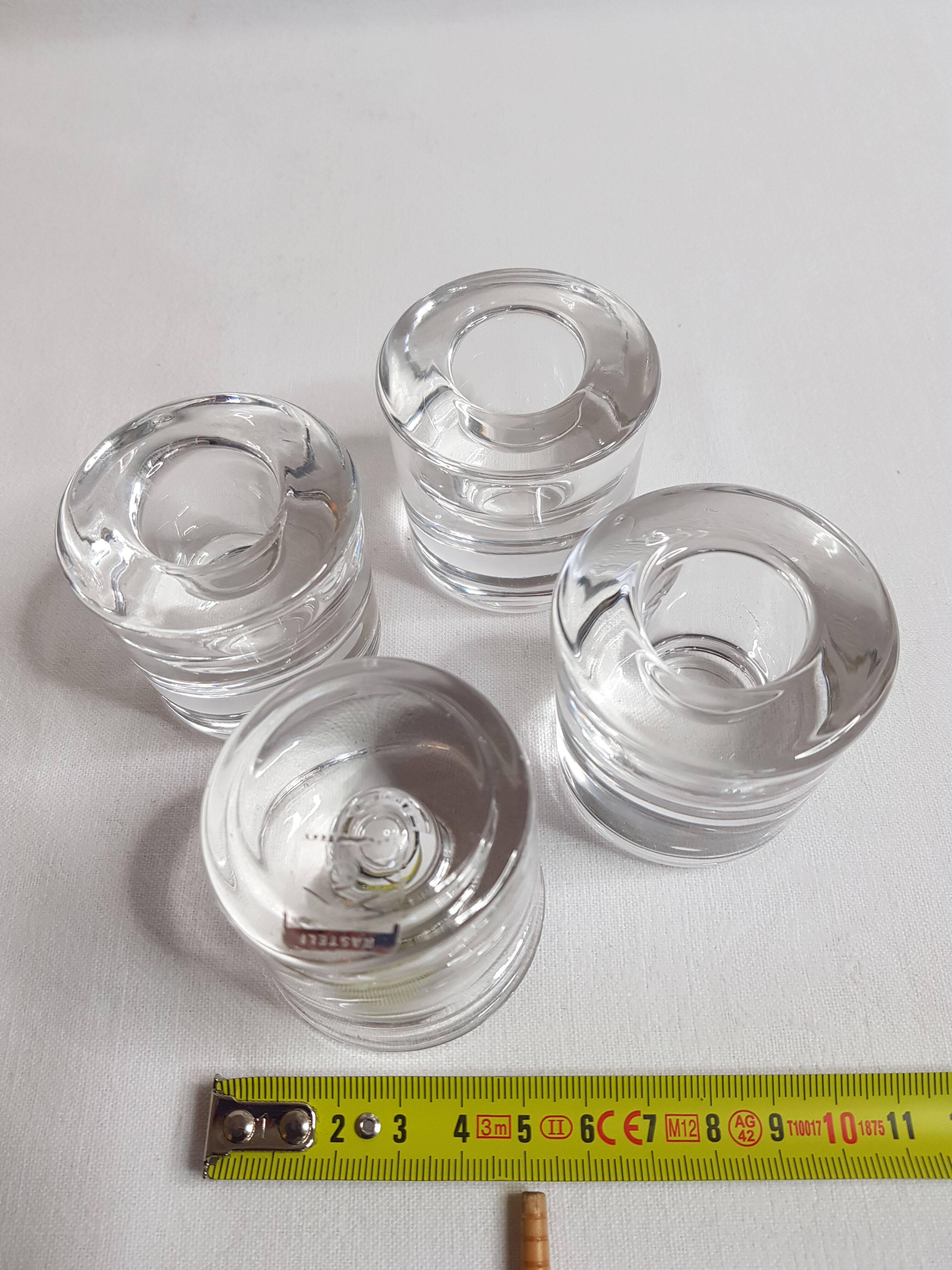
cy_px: 635
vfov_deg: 67.3
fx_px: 953
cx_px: 476
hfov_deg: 53.1
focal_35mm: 26
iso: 80
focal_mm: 4.2
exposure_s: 1/100
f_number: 1.7
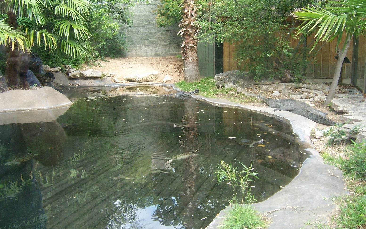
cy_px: 98
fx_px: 359
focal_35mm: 36
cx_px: 181
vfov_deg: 35.3
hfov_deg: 54.0
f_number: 3.4
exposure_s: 1/180
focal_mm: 5.5
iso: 140
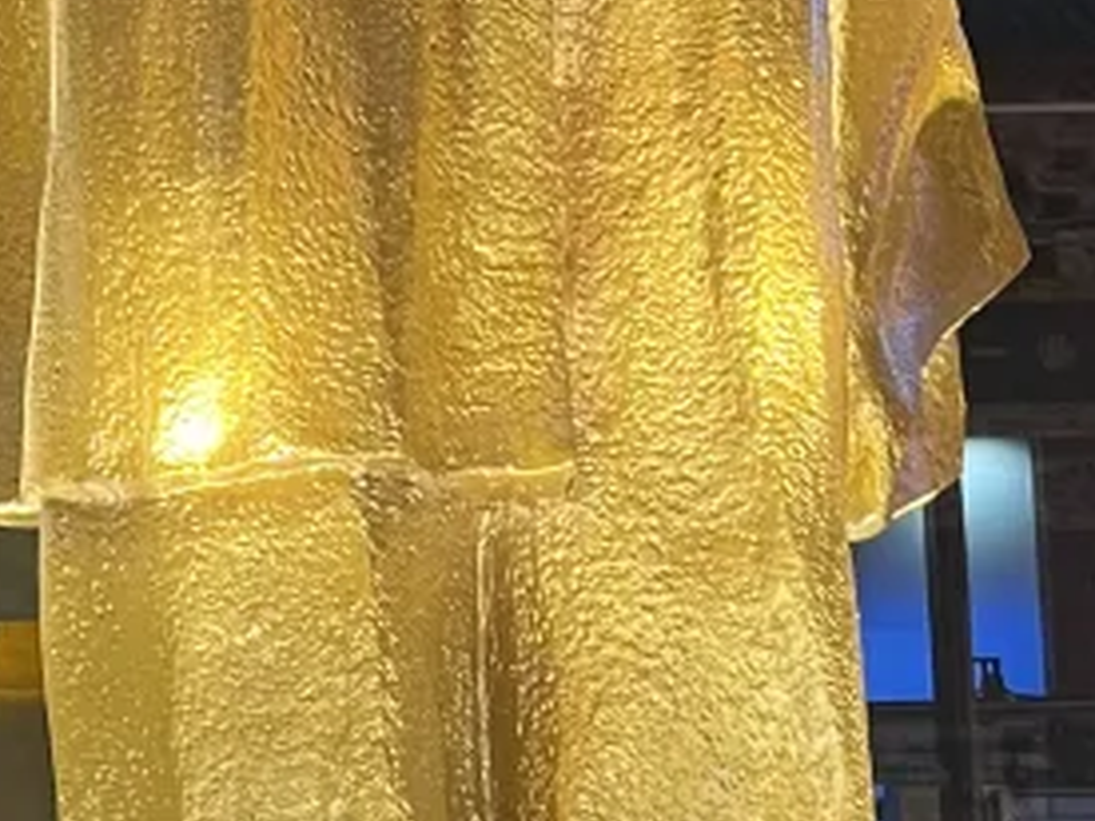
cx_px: 350
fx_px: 4300
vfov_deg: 10.9
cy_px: 606
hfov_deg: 14.5
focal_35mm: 136
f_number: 1.6
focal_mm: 5.1
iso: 100
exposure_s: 1/50
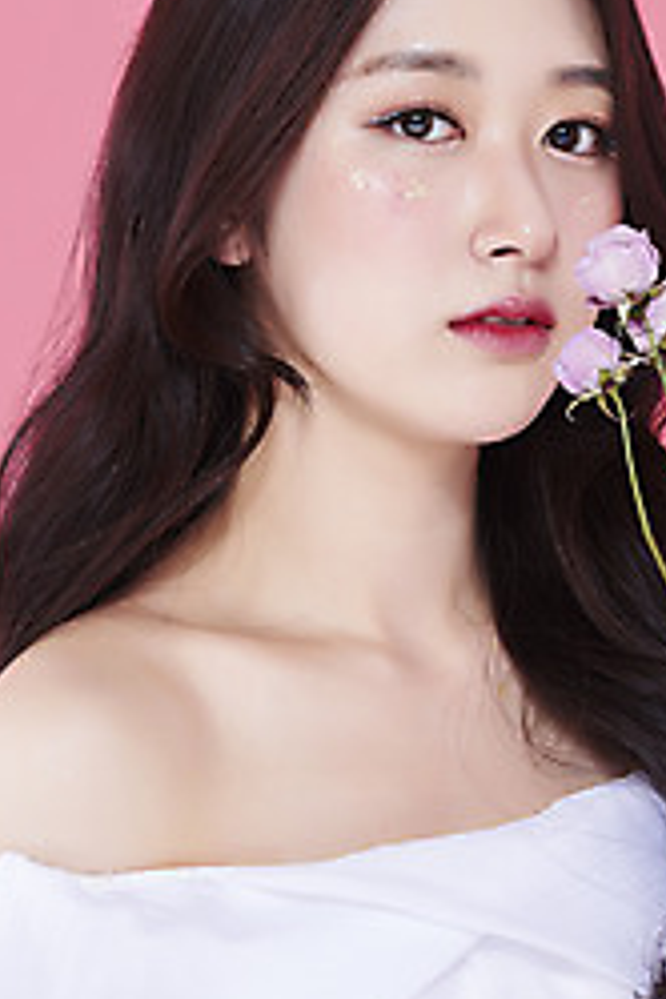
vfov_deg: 12.2
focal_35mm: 169
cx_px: 487
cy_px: 417
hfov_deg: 8.1
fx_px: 4689
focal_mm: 105
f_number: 11
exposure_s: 1/125
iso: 64
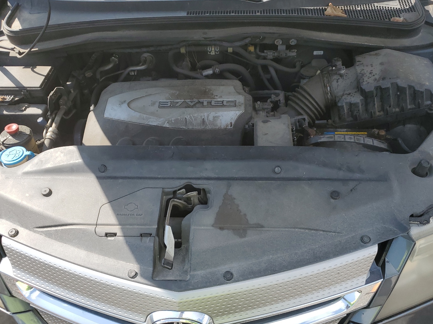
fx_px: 375
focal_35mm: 30
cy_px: 186
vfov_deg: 46.6
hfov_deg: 60.0
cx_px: 216
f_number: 1.5
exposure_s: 1/1000
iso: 50
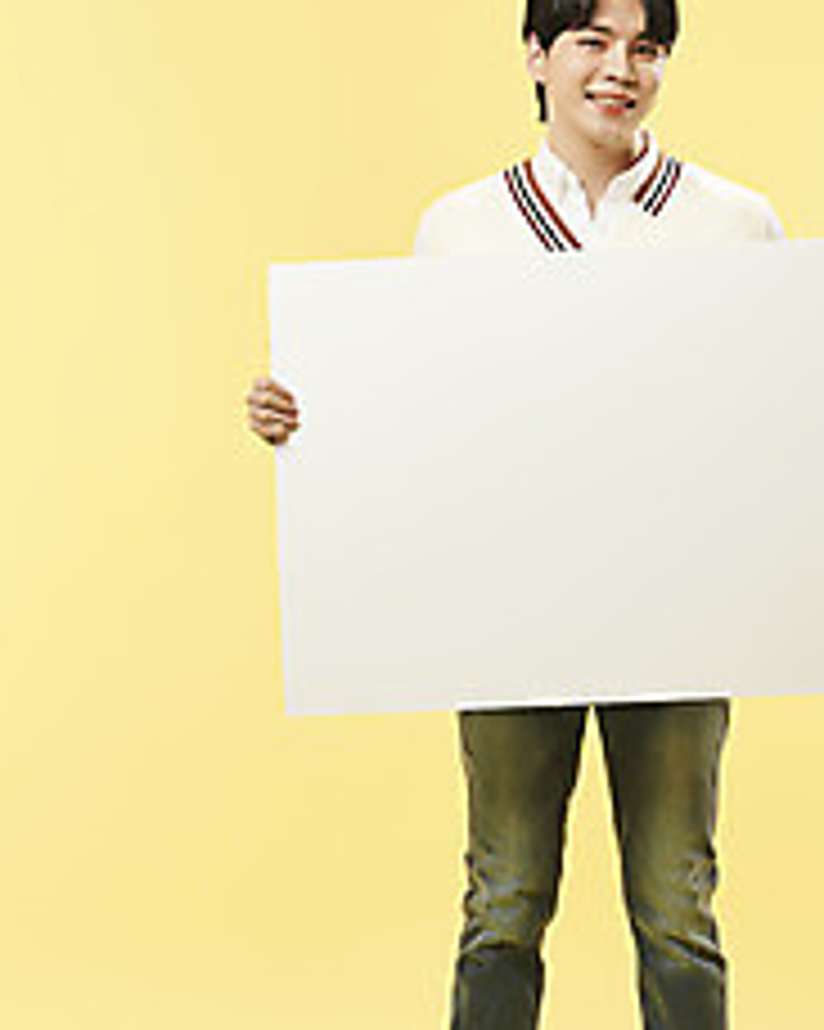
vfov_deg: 15.6
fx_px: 3752
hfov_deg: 12.5
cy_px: 535
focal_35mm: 123
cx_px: 547
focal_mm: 75
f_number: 8
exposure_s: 1/125
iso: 64
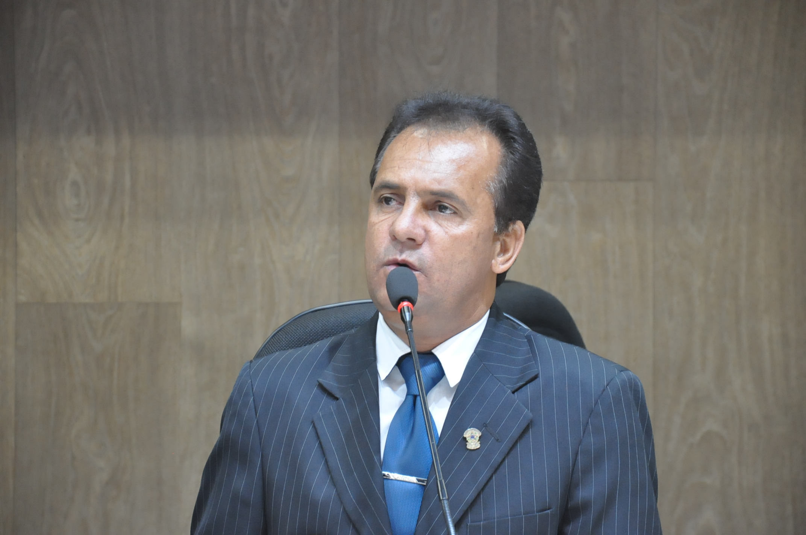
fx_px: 3522
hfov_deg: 13.1
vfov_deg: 8.7
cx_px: 403
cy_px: 268
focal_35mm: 158
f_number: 5.6
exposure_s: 1/40
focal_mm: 105
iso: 2000
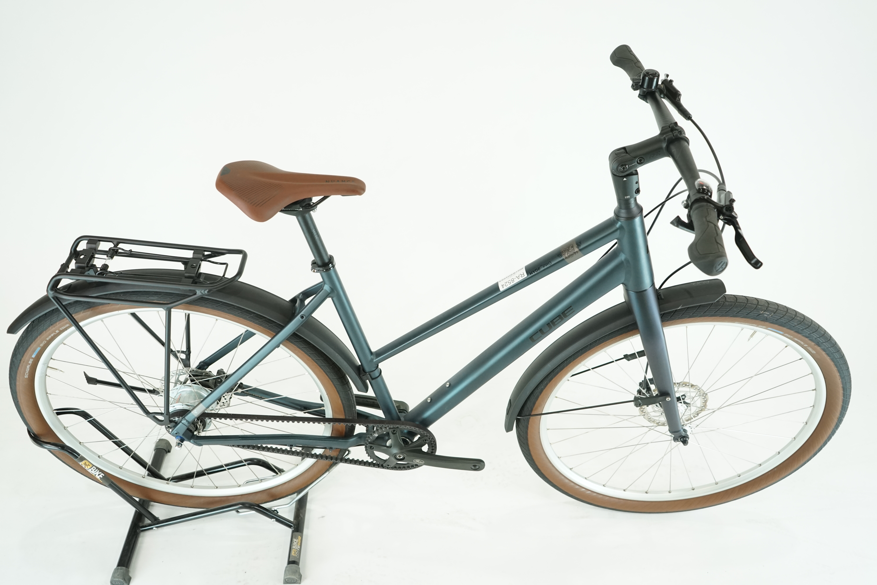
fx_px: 706
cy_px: 292
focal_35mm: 29
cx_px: 438
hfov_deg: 63.7
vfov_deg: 45.0
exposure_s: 1/200
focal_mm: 29
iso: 1600
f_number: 5
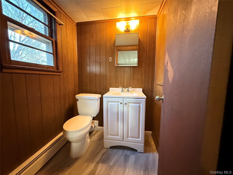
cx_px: 116
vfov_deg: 85.7
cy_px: 88
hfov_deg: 102.1
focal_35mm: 14
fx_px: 94
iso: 1000
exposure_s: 1/40
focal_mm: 2.22
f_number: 2.2
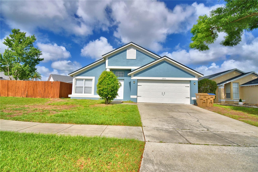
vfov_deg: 77.3
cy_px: 86
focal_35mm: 15
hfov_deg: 100.4
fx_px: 107
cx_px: 129
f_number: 4.5
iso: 100
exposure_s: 1/2500
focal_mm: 10
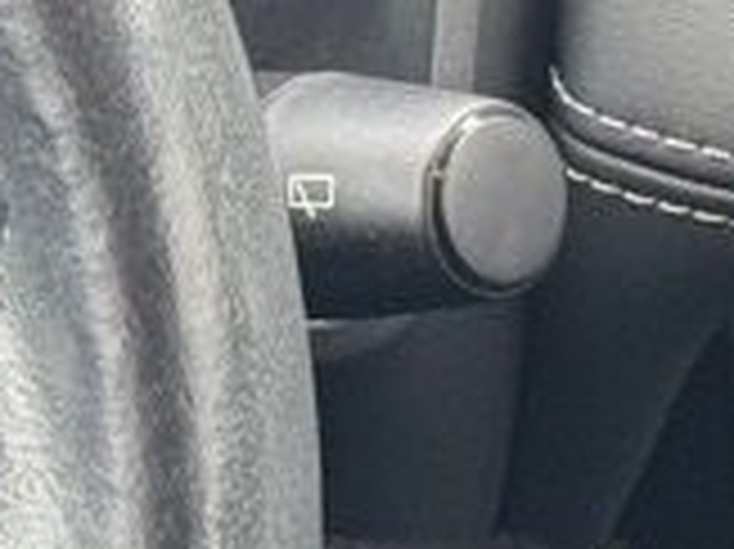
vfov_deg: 4.9
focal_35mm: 301
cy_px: 288
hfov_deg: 6.2
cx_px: 2026
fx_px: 6378
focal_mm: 6.76
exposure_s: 1/107
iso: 100
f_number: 1.78
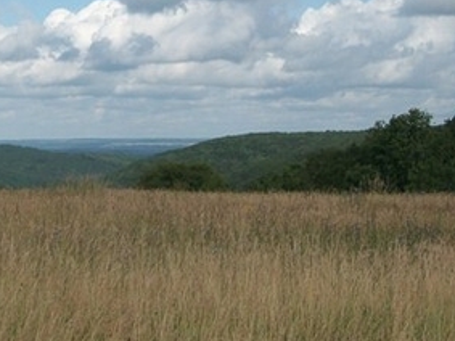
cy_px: 124
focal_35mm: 106
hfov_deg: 18.4
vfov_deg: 13.9
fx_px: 1393
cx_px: 114
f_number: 11.2
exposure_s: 1/160
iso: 80
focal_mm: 8.8
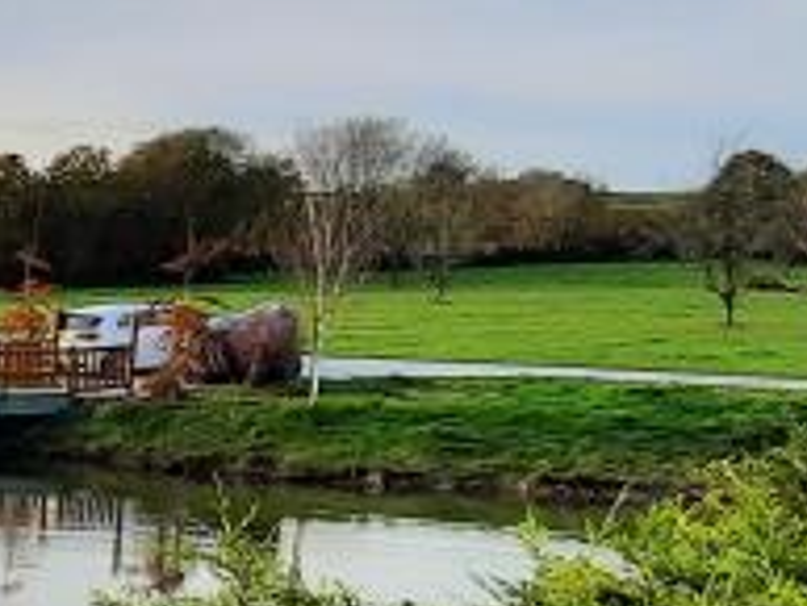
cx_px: -418
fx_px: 1610
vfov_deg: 20.9
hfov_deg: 22.7
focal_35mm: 69
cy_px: 552
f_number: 2.2
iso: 40
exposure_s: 1/1239
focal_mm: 1.74
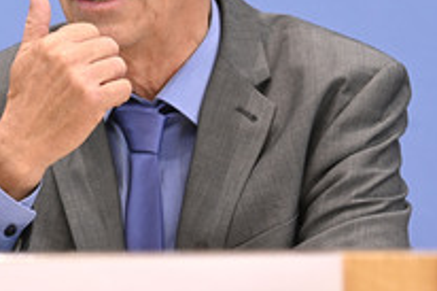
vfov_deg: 6.6
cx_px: 120
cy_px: 72
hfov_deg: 9.9
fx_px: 2523
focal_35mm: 208
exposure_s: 1/500
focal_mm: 95
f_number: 5
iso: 3200
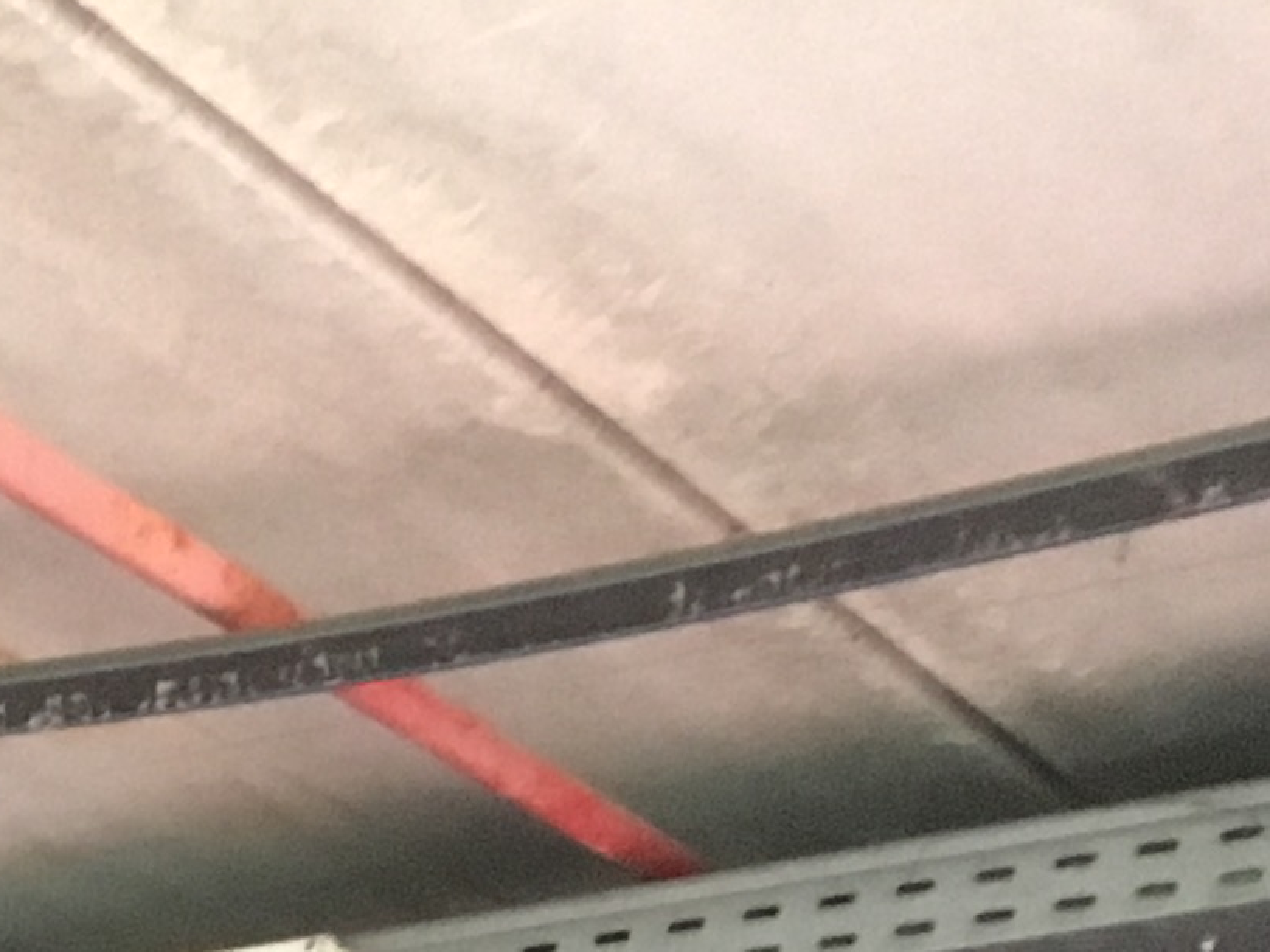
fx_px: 5245
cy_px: 2331
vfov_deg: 9.2
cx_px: -1014
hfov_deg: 12.6
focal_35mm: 143
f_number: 2.2
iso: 250
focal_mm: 4.15
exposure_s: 1/17
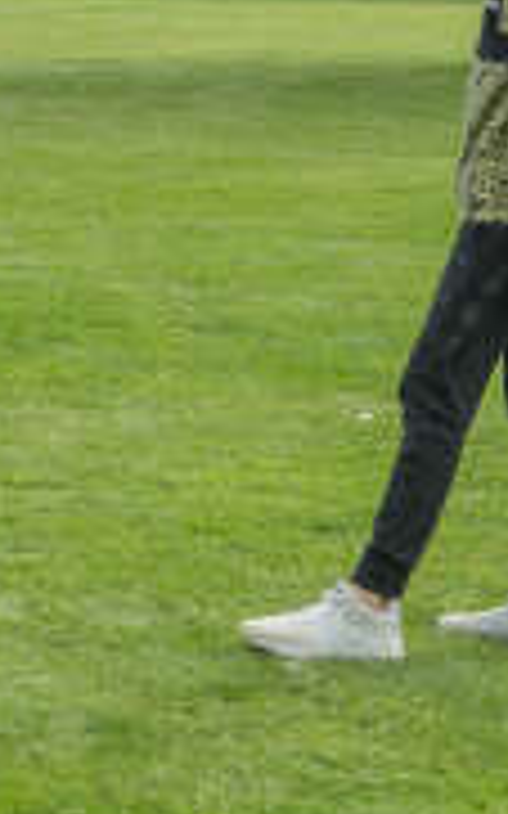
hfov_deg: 9.0
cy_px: 85
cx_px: -634
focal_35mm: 134
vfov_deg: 15.4
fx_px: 2971
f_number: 6.3
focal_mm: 33
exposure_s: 1/500
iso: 160
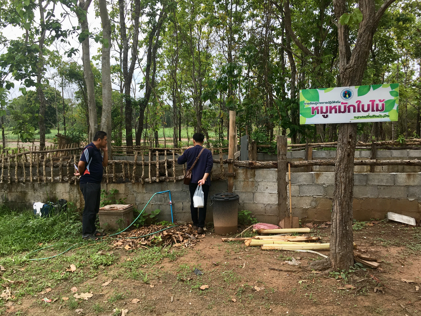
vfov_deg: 45.4
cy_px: 163
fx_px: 377
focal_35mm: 31
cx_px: 201
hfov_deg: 58.3
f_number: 2.2
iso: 25
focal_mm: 4.15
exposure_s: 1/905
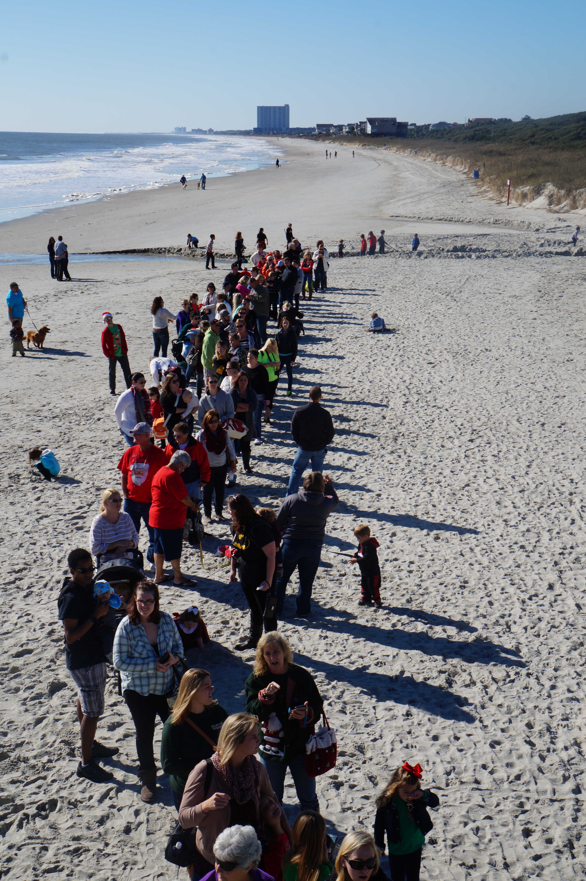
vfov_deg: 40.0
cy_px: 440
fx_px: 1210
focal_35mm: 50
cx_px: 293
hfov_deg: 27.2
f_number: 16
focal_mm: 33
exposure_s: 1/125
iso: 100
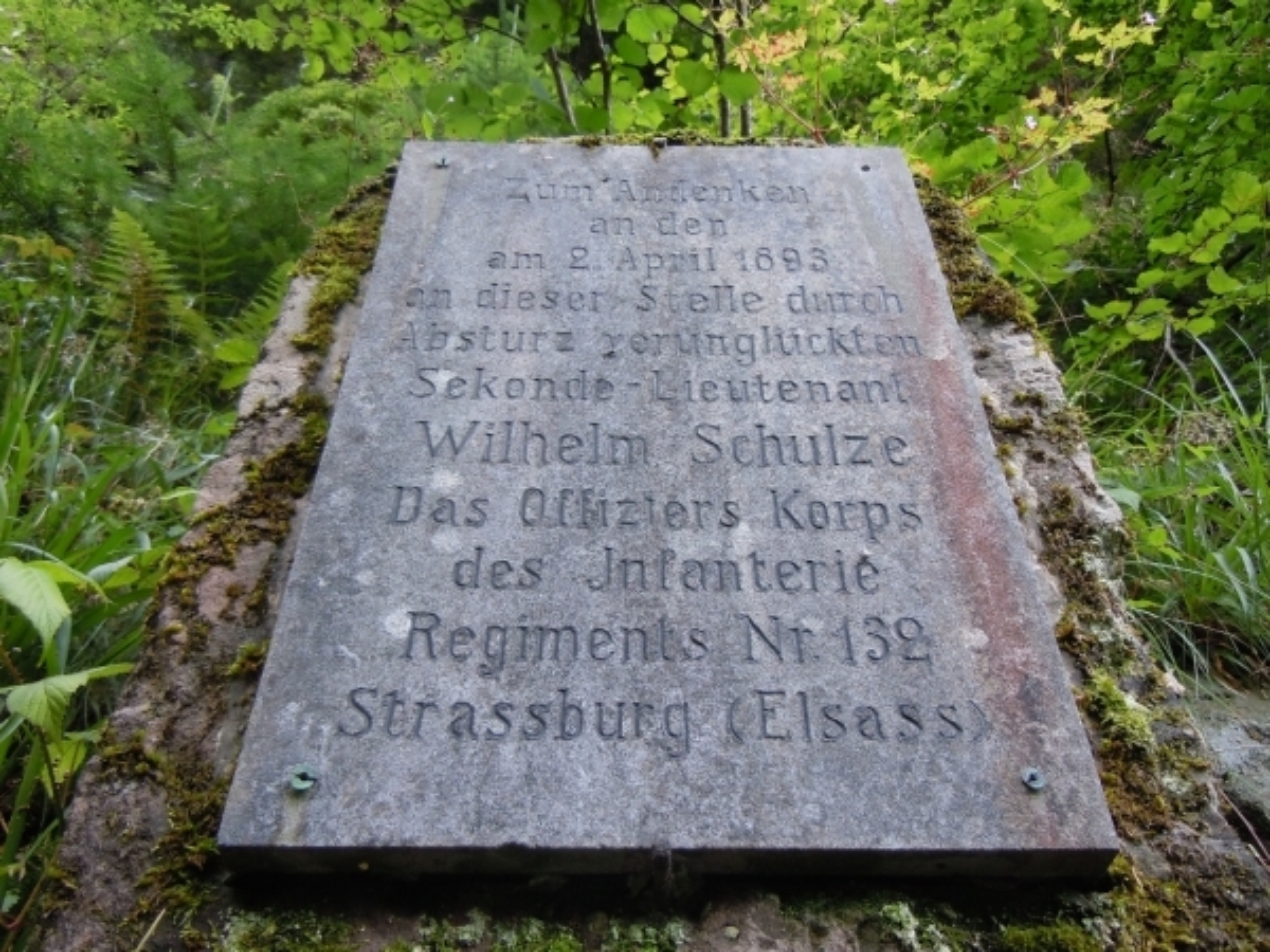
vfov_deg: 46.8
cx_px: 635
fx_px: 1101
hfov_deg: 60.0
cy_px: 476
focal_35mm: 30
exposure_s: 1/60
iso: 160
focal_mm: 5.4
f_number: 3.5
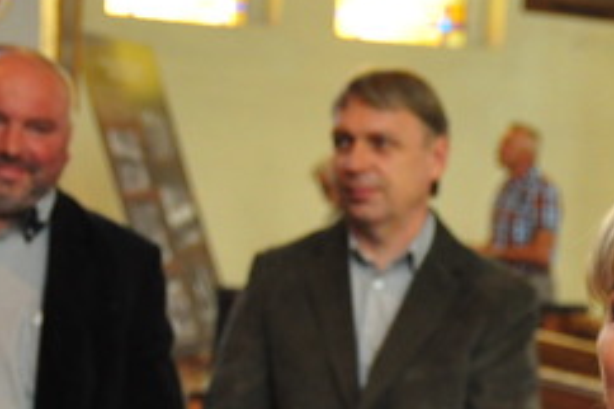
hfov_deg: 13.9
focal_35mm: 144
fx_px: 2448
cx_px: 751
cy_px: 517
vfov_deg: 9.4
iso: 1250
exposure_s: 1/160
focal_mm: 29
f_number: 2.8
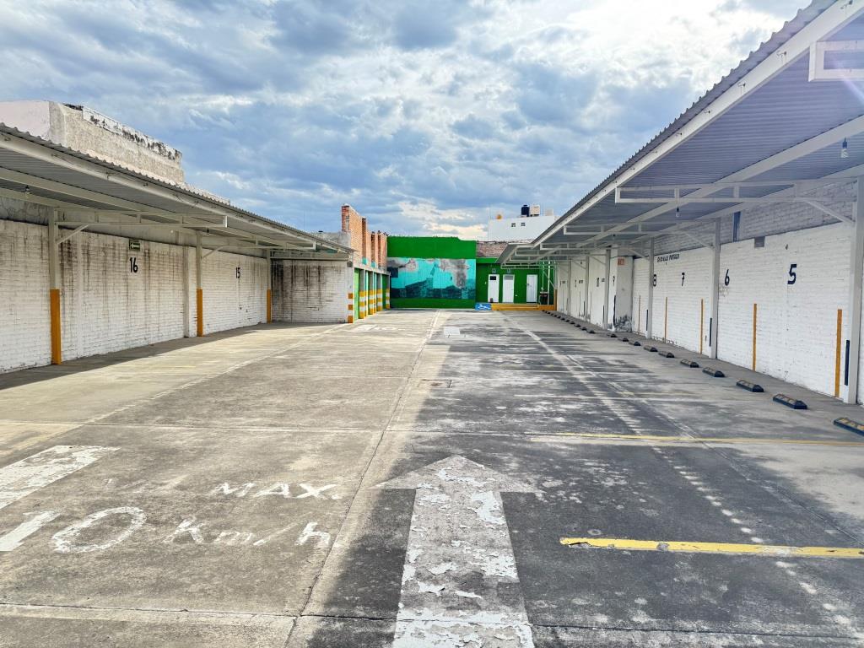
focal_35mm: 24
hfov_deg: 71.6
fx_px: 599
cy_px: 324
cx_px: 432
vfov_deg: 56.8
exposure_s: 1/1059
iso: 80
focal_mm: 6.76
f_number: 1.78
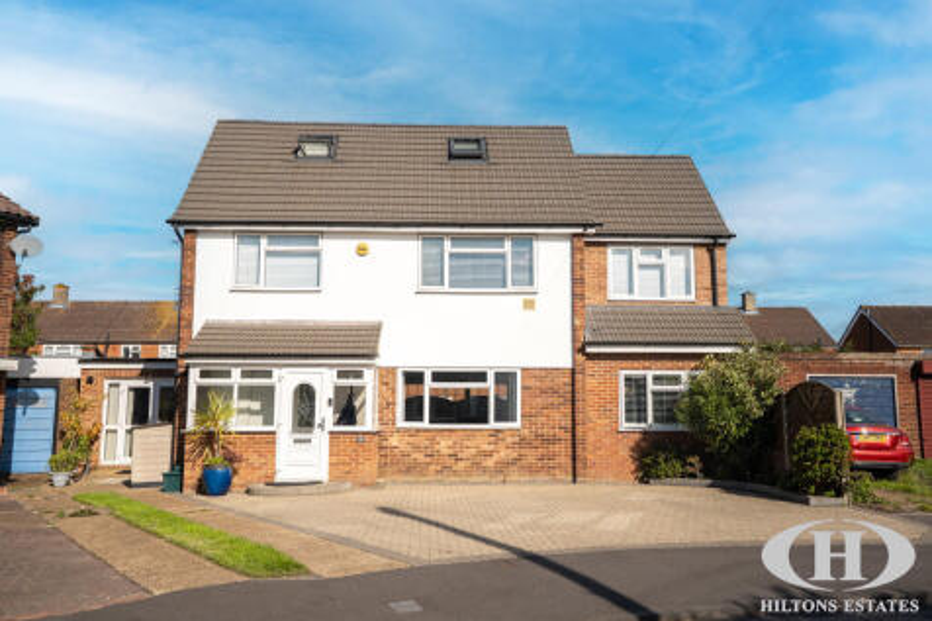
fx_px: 828
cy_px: 310
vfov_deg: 41.1
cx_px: 466
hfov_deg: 58.7
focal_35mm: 32
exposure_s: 1/8000
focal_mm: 32
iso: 400
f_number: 8
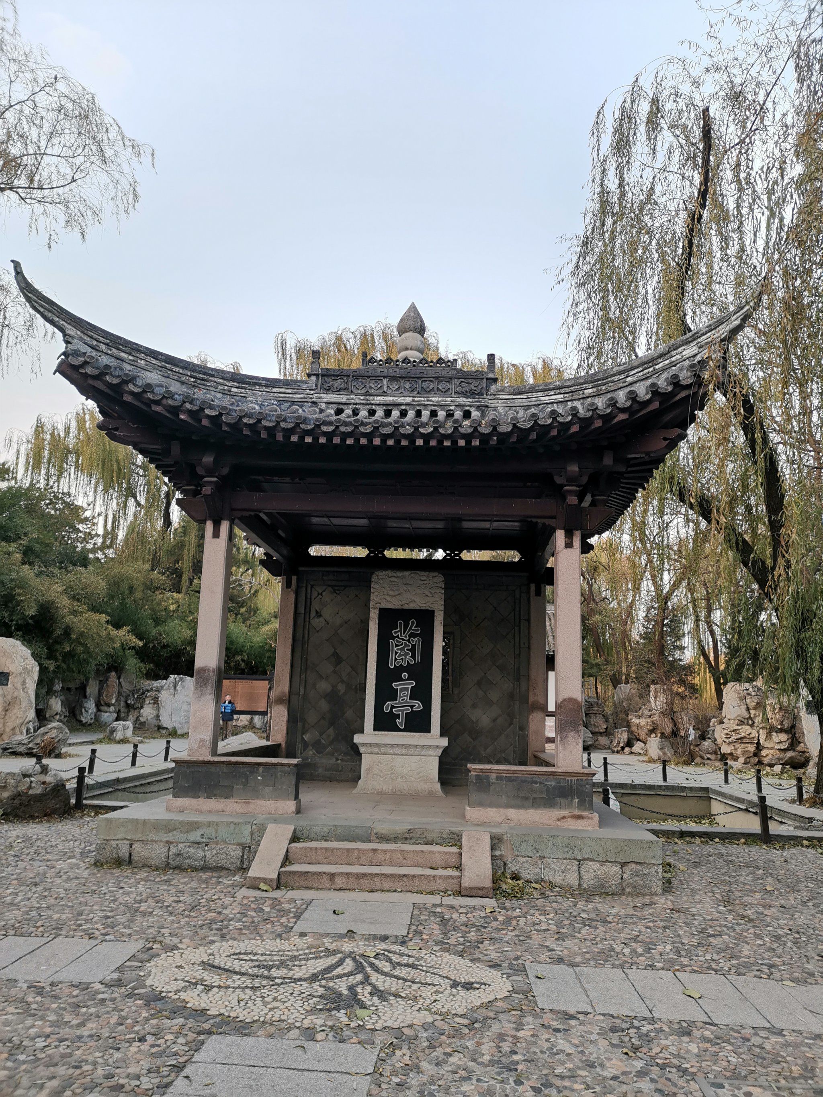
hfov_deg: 53.1
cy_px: 548
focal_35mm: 26
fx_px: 824
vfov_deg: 67.3
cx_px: 412
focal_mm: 4.75
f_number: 1.8
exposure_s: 1/100
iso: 100
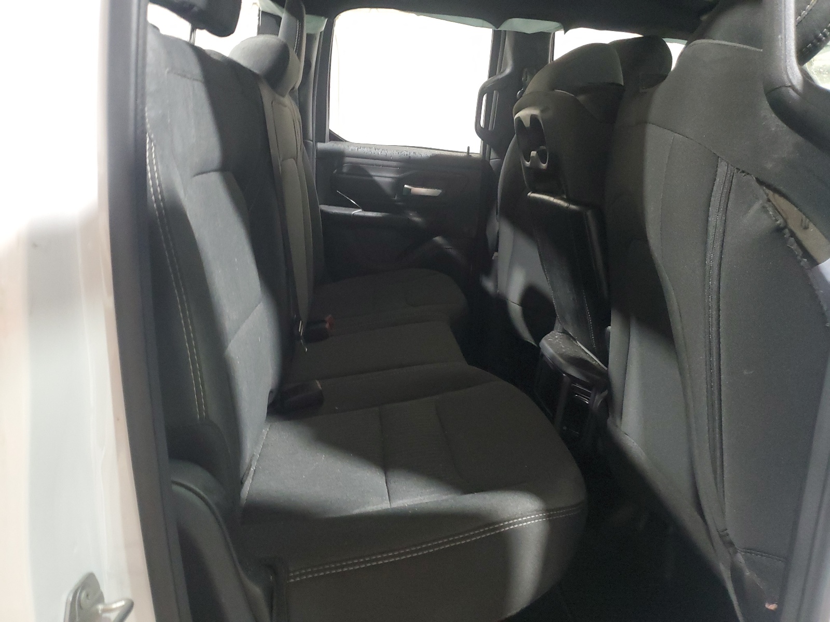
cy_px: 311
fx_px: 623
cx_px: 415
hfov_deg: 67.3
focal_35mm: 26
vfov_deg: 53.1
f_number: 1.5
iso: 324
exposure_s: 1/30
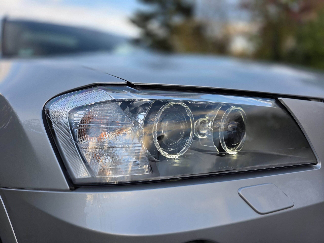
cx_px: 162
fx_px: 215
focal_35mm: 23
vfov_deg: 58.9
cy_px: 122
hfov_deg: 73.9
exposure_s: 1/126
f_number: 1.7
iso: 12
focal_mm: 6.3
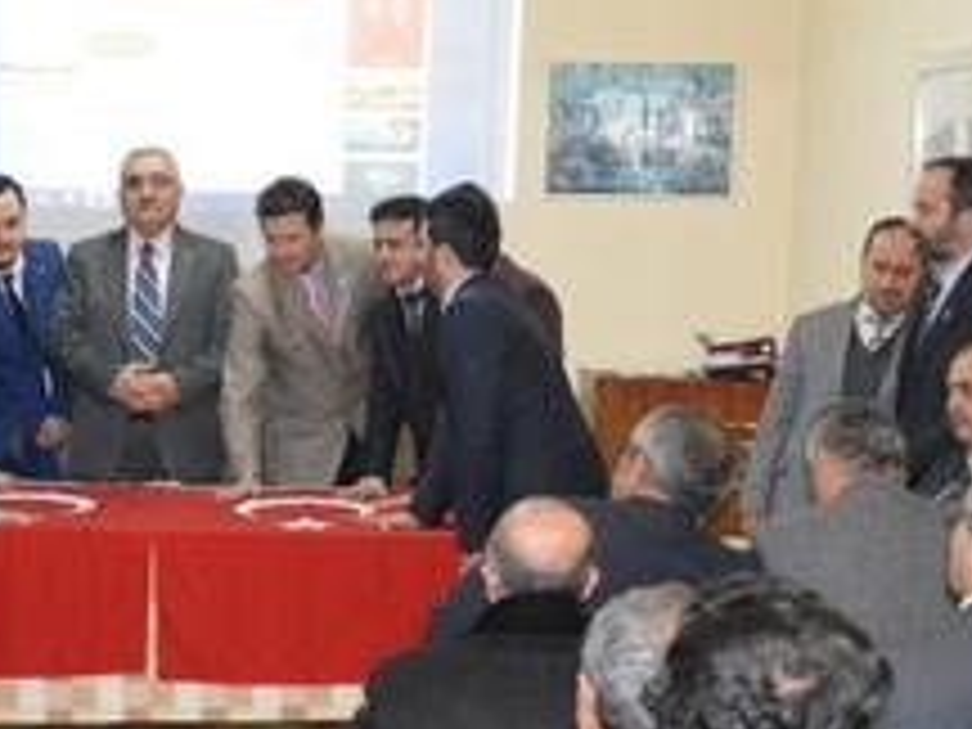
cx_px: 234
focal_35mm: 72
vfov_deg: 20.4
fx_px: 2022
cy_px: 493
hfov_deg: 26.7
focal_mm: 18
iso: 2800
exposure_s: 1/60
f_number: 3.5
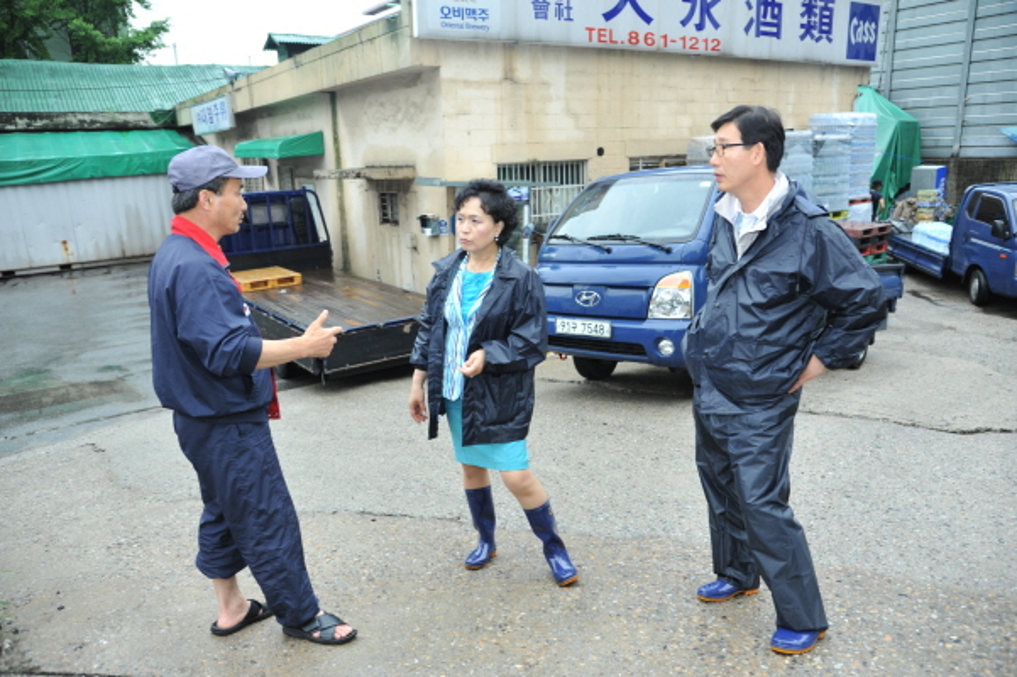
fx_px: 678
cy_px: 338
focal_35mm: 24
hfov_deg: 73.8
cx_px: 508
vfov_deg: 53.1
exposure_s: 1/125
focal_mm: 24
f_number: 4
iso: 800
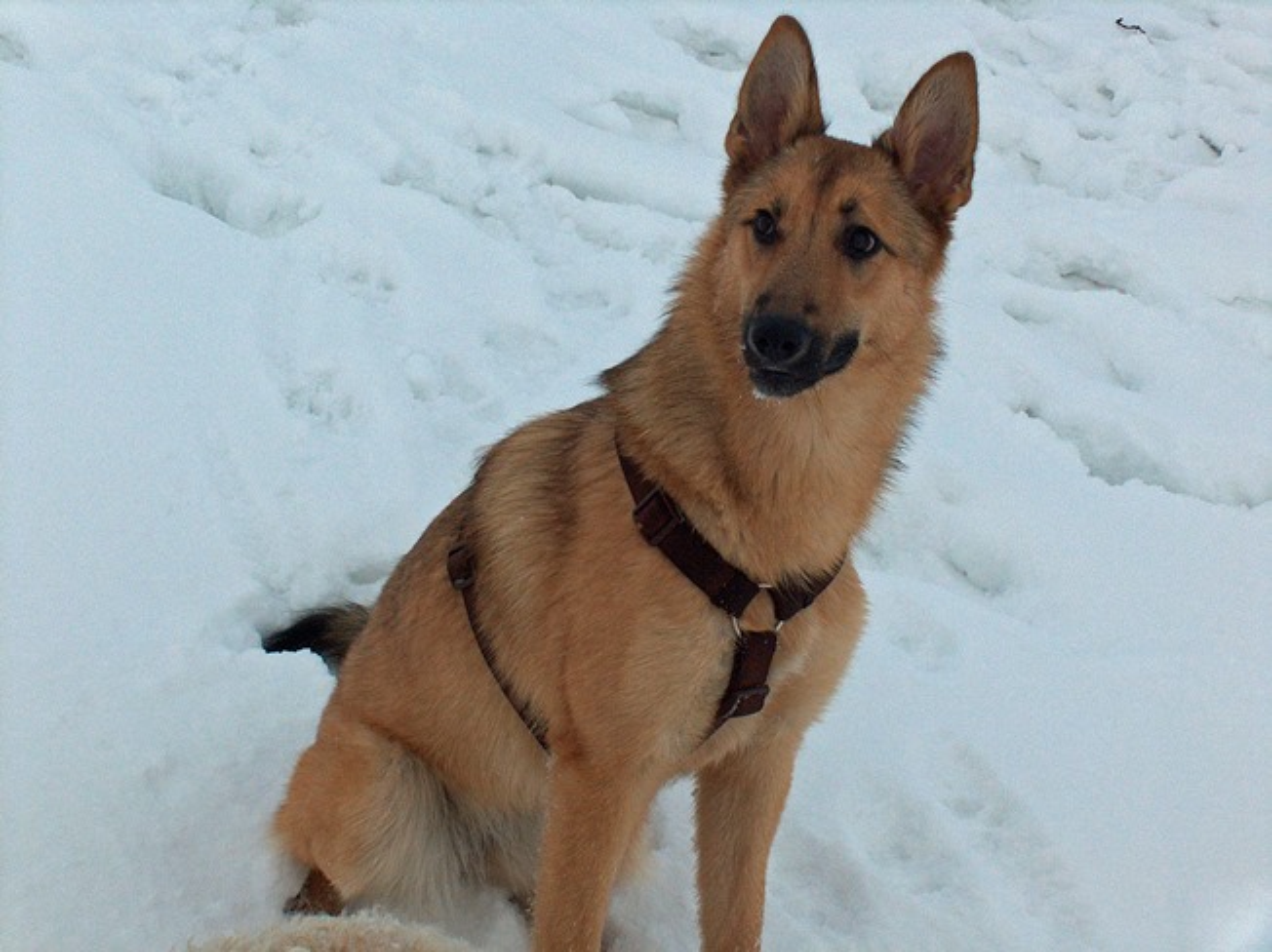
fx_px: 3084
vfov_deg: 17.5
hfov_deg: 23.3
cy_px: 476
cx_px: 636
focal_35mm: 84
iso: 200
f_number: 7
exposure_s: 1/1370
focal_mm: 17.25
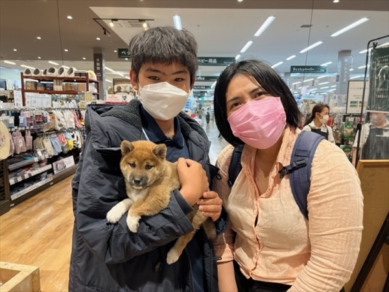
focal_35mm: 26
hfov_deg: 67.3
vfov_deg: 53.1
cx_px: 194
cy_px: 146
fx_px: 292
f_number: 1.6
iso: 100
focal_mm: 5.1
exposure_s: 1/120
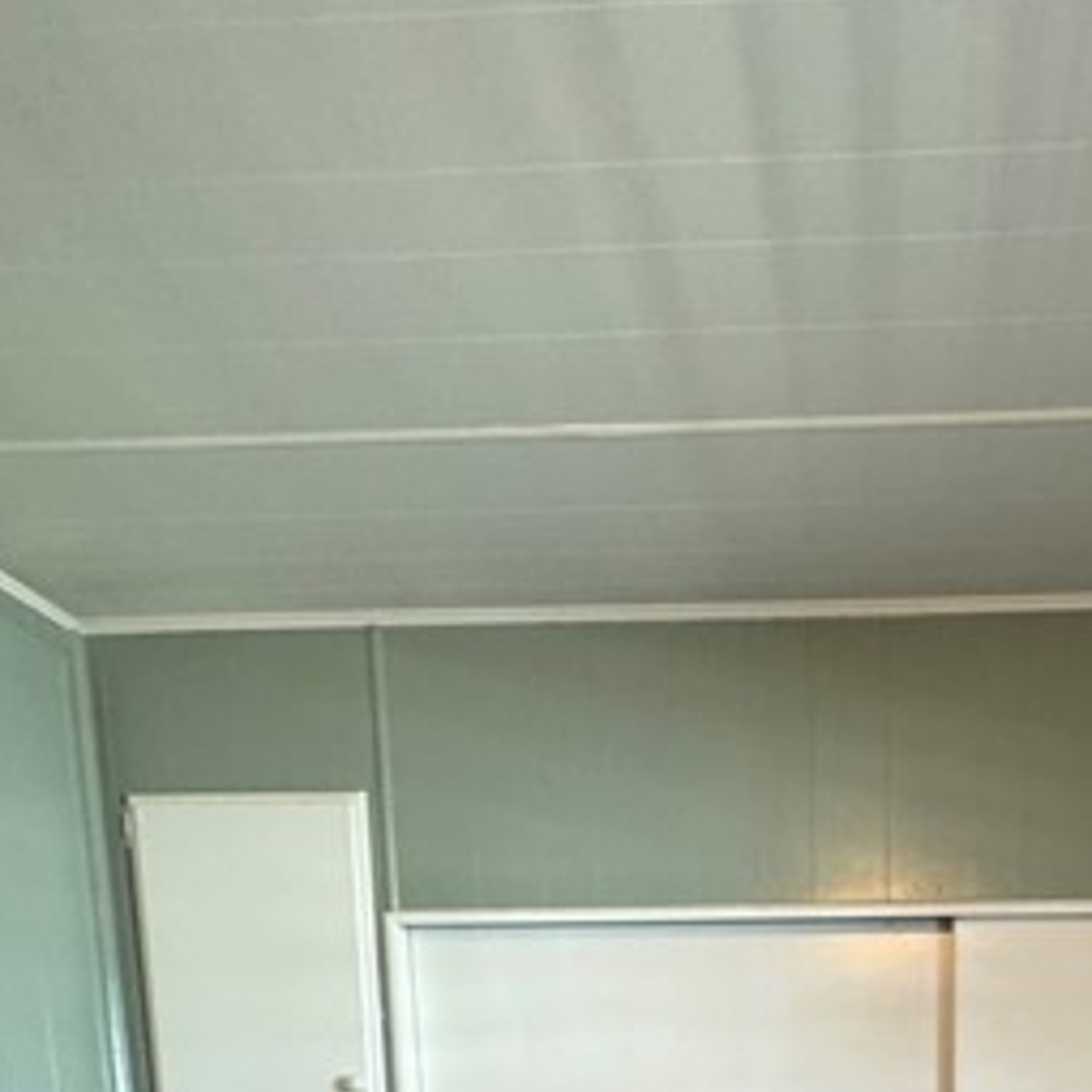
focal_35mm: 31
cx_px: 874
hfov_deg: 49.5
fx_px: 1106
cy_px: 1328
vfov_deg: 38.2
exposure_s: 1/60
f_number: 2.2
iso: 250
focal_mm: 2.22
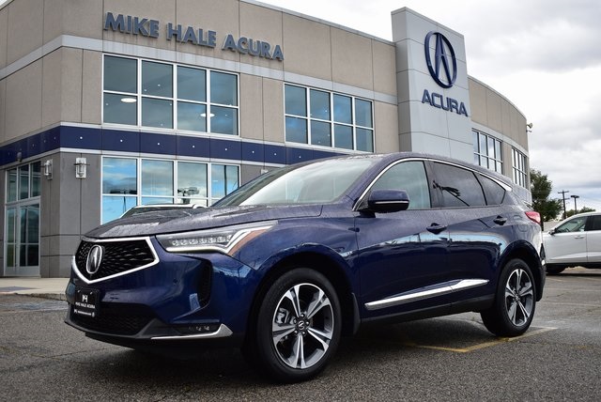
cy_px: 201
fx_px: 627
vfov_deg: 35.6
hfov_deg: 51.2
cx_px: 300
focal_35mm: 38
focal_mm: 25
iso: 100
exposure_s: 1/100
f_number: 5
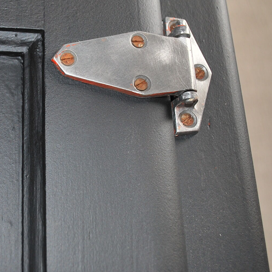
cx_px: 60
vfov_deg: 29.0
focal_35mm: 59
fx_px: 525
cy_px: 106
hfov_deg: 28.5
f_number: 4.2
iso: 180
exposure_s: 1/60
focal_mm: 24
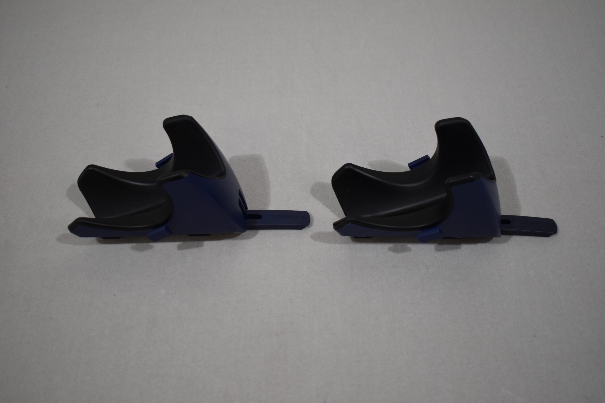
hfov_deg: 46.4
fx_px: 706
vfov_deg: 31.9
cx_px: 302
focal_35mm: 42
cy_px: 202
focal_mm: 28
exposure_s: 1/250
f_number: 4.2
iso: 560
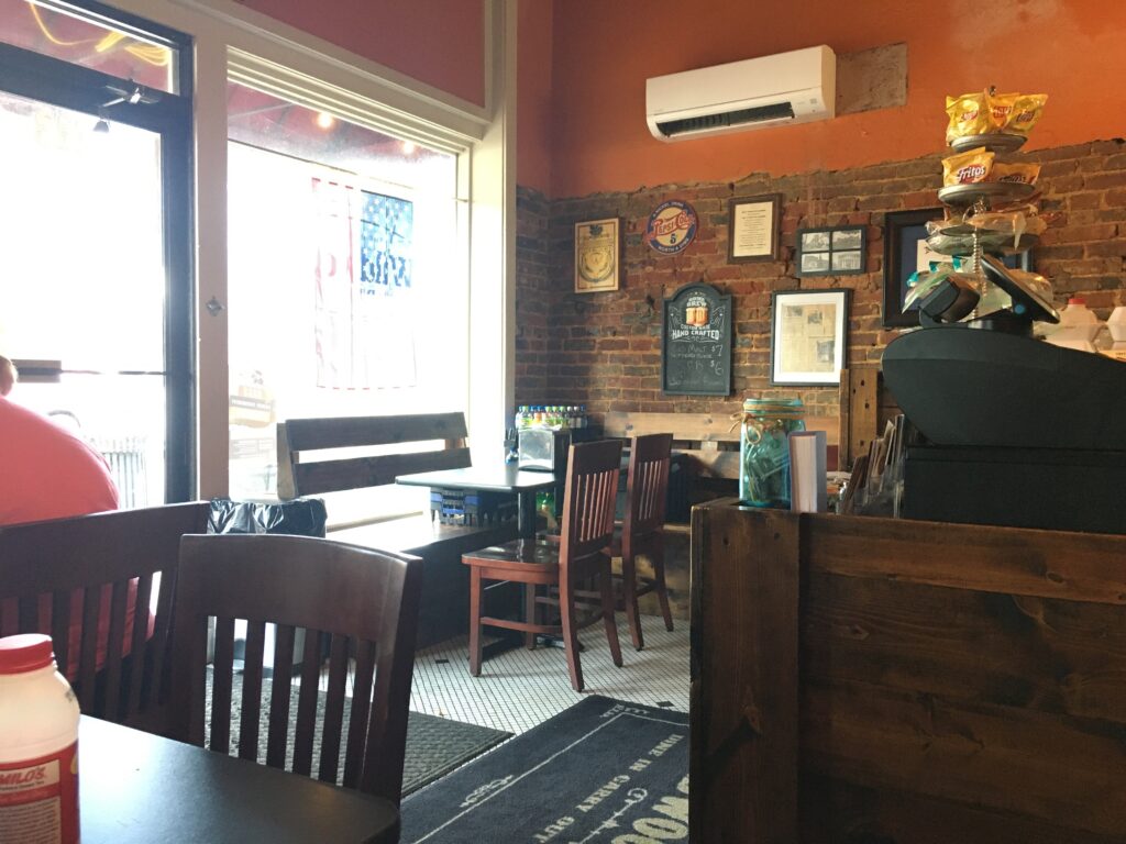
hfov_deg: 61.7
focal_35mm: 29
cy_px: 422
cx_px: 563
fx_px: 943
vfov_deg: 48.2
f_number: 2.2
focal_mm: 4.15
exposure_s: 1/30
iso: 200
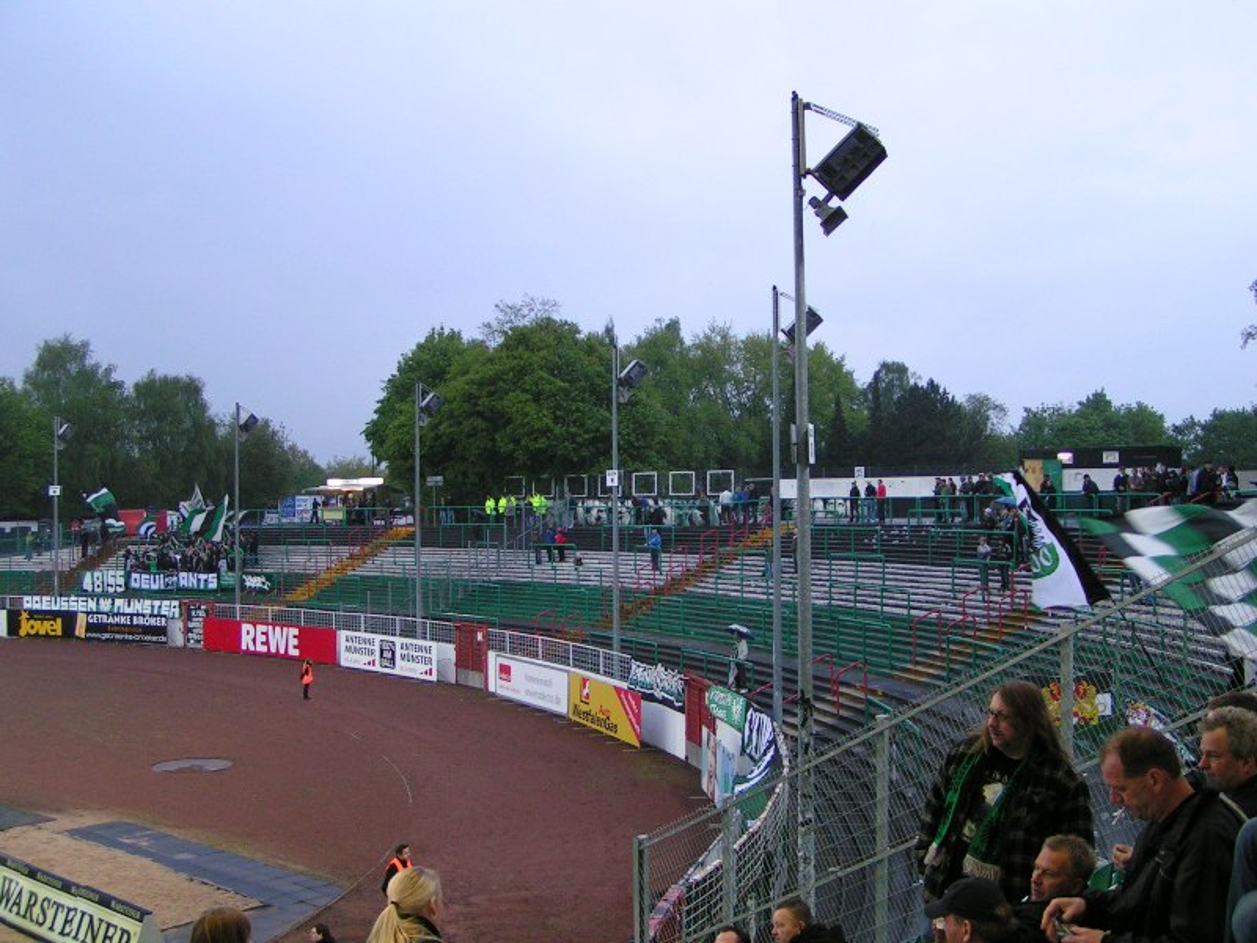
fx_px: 1380
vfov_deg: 37.7
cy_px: 472
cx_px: 628
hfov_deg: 49.0
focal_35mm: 38
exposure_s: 1/40
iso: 125
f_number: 2.8
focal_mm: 5.8
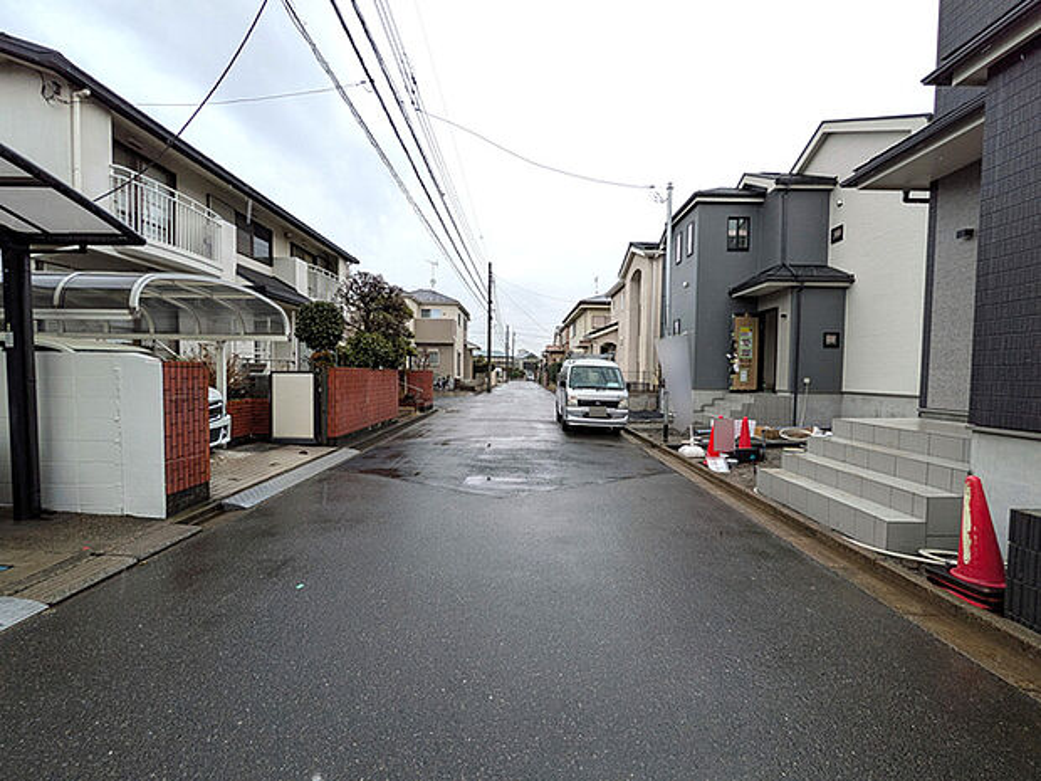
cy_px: 390
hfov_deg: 102.1
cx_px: 520
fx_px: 421
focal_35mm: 14
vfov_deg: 85.7
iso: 49
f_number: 2.2
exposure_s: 1/613
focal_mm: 1.83
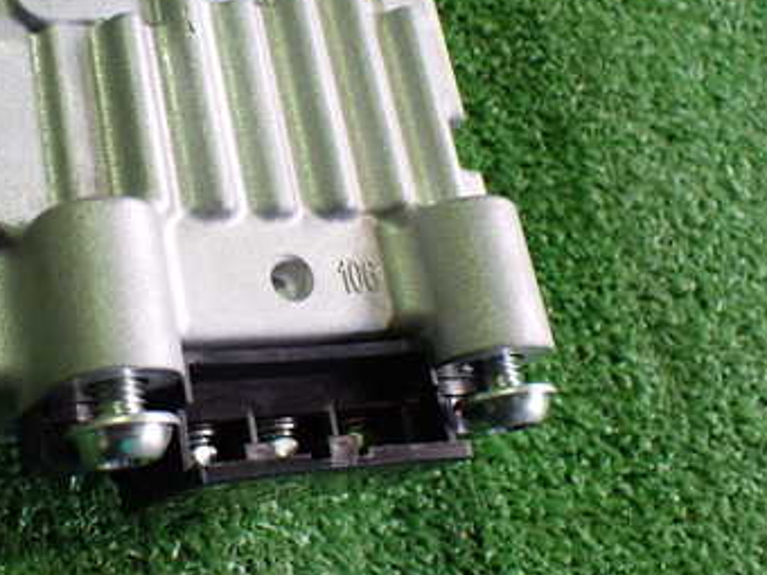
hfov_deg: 34.7
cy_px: 203
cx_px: 122
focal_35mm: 53
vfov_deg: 27.4
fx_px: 1174
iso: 800
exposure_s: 1/125
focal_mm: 5.4
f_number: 2.3
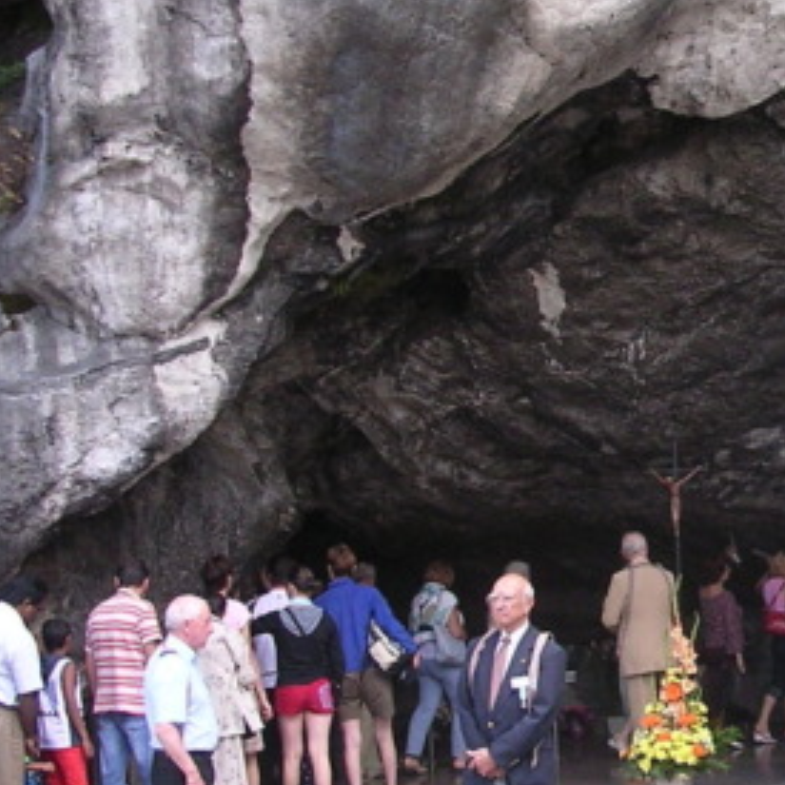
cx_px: 851
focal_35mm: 83
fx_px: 2129
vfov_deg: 20.9
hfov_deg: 20.0
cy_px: 428
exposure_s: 1/175
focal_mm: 5.8
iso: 200
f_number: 2.8
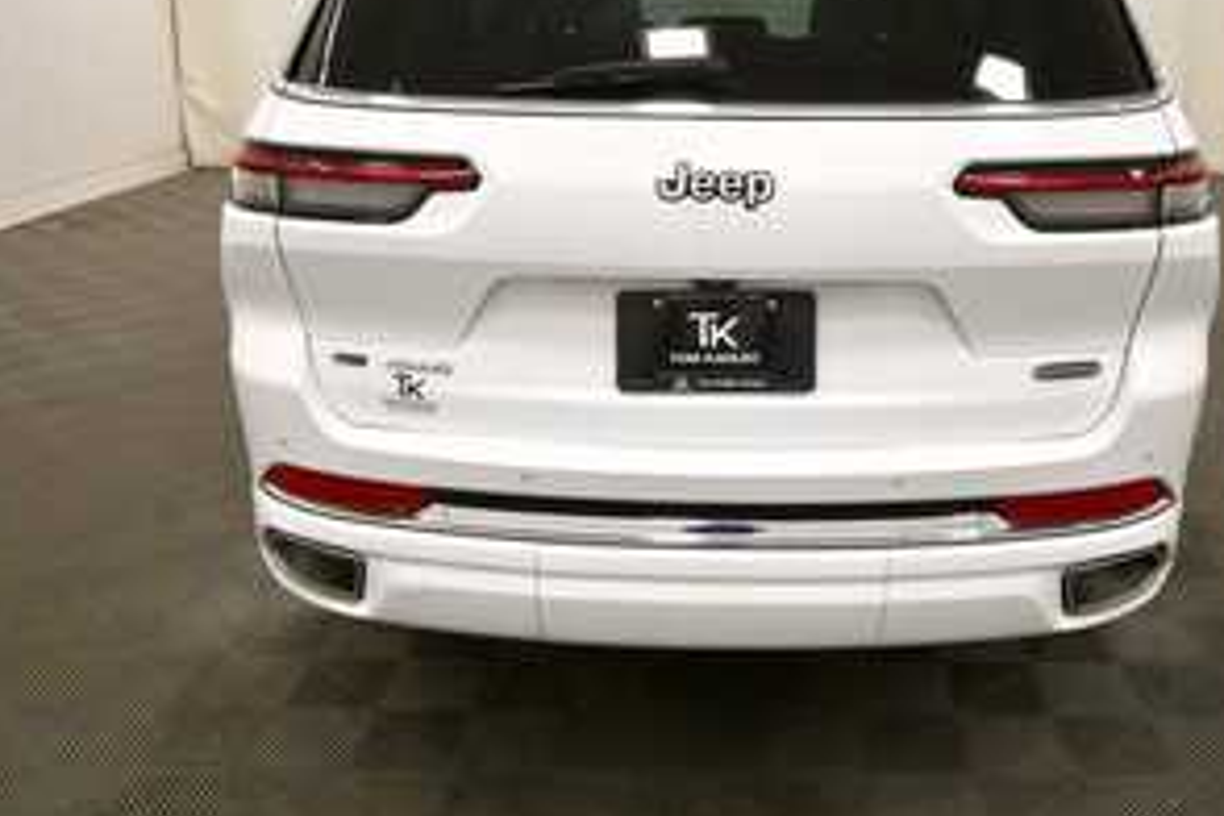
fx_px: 1156
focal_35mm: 34
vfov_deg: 38.5
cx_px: 720
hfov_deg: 55.5
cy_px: 289
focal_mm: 17
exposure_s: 1/250
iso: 560
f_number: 5.3
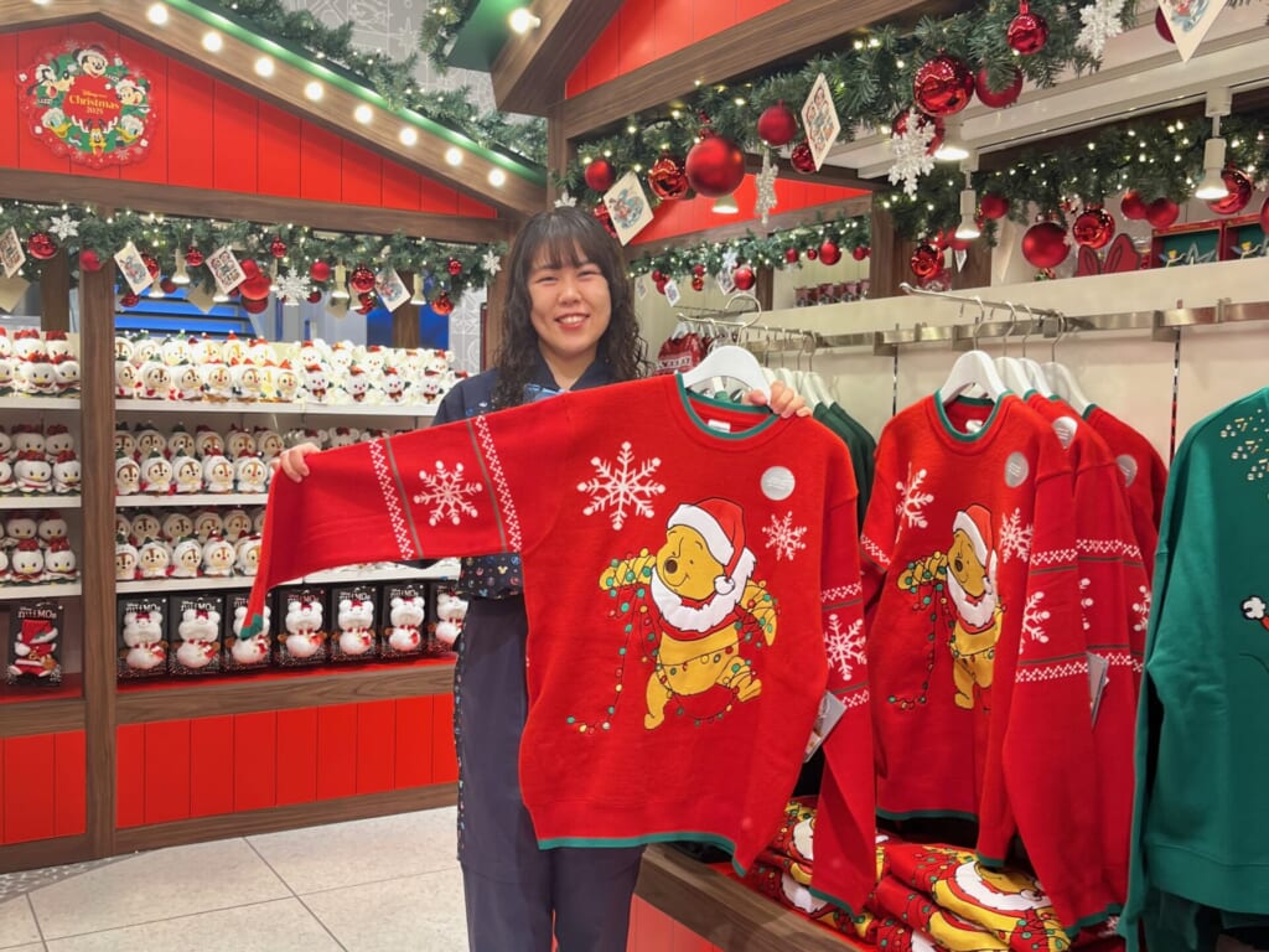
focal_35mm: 26
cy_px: 476
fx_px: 953
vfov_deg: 53.1
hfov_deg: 67.3
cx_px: 634
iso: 80
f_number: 1.6
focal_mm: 5.1
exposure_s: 1/100
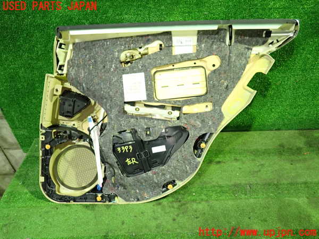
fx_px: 230
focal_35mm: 25
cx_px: 160
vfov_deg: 54.9
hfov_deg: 69.4
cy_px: 120
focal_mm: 4.5
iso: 640
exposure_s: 1/30
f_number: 2
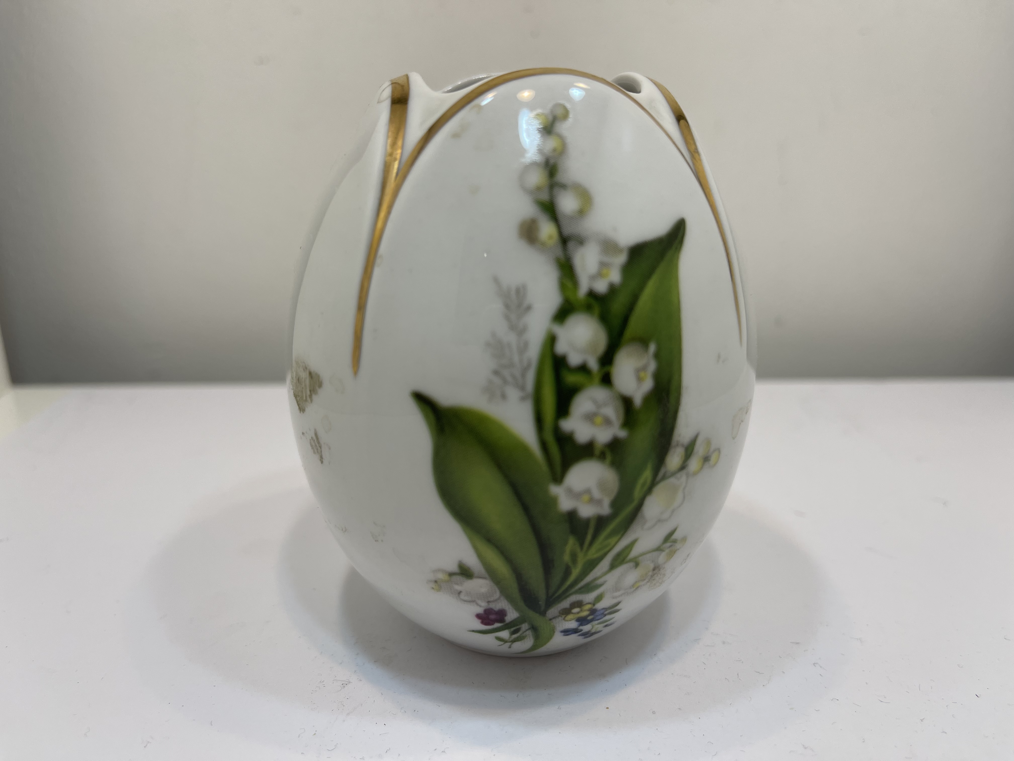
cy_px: 380
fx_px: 732
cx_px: 507
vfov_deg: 54.9
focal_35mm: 25
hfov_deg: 69.4
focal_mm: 5.1
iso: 32
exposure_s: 1/291
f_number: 1.6
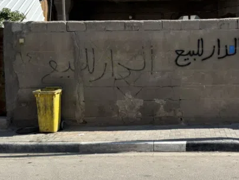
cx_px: 177
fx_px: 262
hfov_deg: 47.3
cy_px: 73
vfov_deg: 37.6
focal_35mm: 38
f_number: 1.78
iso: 80
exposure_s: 1/4405
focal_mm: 6.76
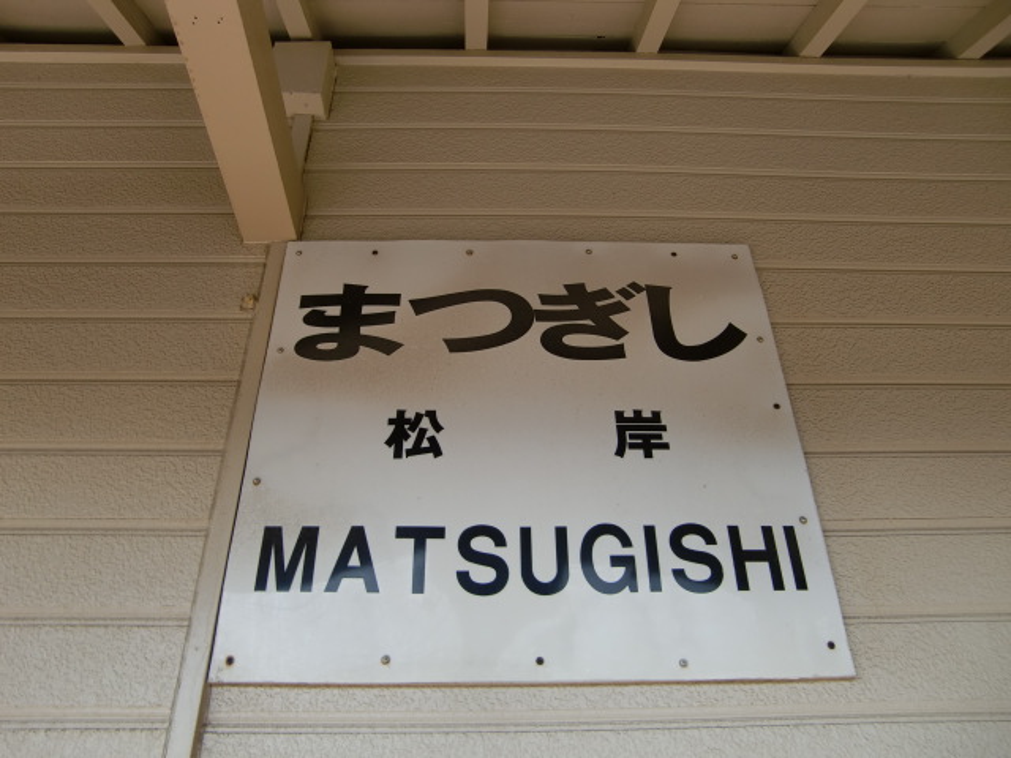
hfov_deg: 63.4
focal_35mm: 28
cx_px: 506
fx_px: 818
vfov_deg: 49.7
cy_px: 379
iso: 64
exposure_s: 1/320
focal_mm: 4.9
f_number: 2.6
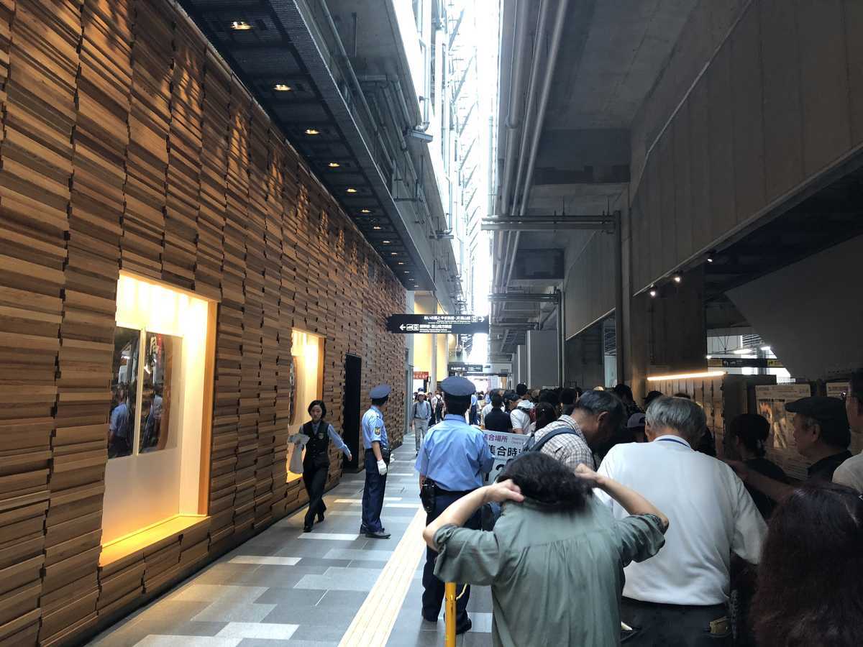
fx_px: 723
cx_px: 432
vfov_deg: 48.2
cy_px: 324
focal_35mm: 29
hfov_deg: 61.7
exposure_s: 1/17
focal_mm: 3.99
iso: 40
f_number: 1.8
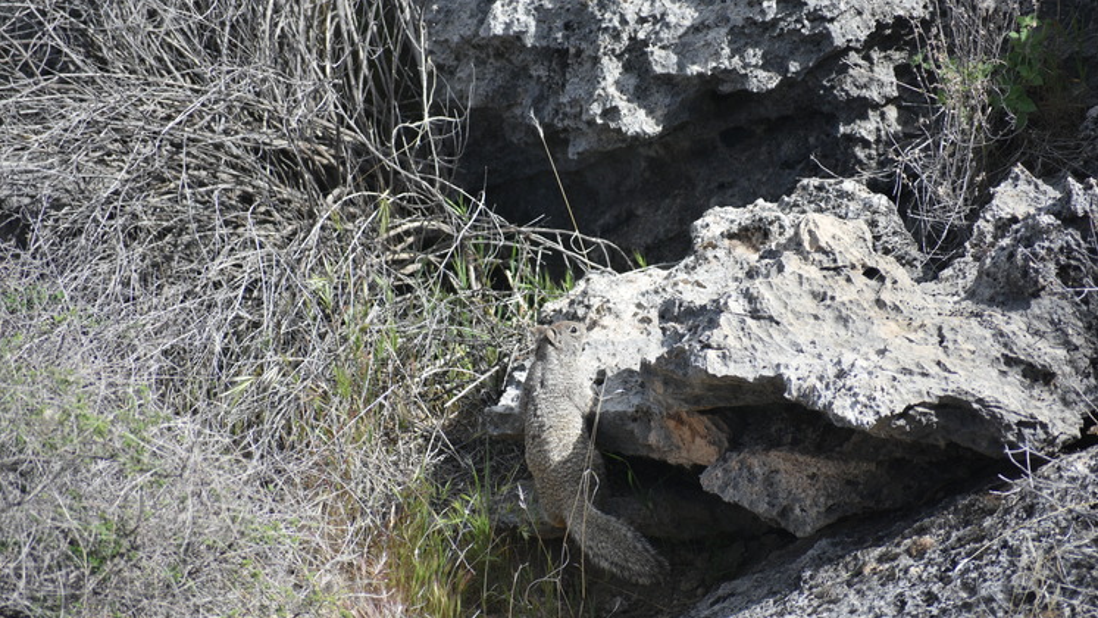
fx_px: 13770
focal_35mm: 473
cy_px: 338
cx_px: 550
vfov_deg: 2.6
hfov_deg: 4.6
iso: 800
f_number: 6.3
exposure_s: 1/2500
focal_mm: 300
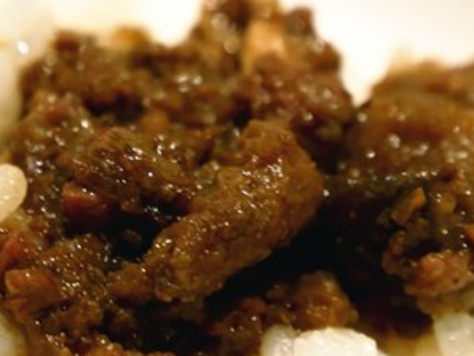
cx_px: 120
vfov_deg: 2.6
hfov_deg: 3.5
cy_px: 177
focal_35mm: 565
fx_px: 7740
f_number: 5.6
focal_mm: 140
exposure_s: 1/40
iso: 640
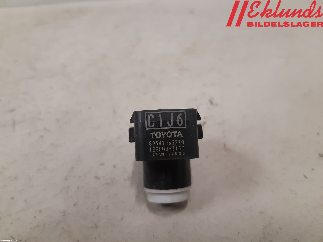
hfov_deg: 67.3
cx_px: 162
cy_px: 121
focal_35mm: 26
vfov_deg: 53.1
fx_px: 243
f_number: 1.7
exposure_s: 1/50
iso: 200
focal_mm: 3.93
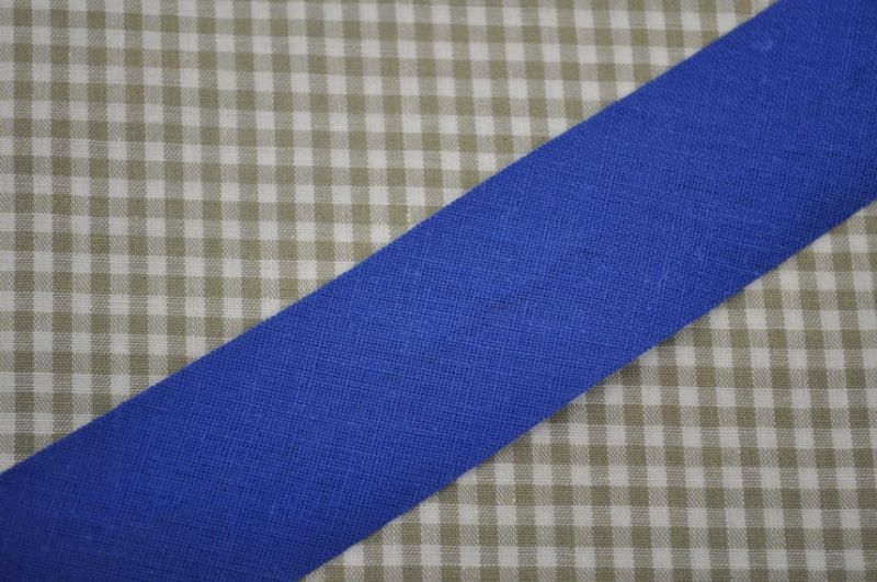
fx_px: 1642
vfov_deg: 20.1
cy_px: 291
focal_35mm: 68
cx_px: 438
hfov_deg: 29.9
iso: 640
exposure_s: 1/60
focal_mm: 45
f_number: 5.3
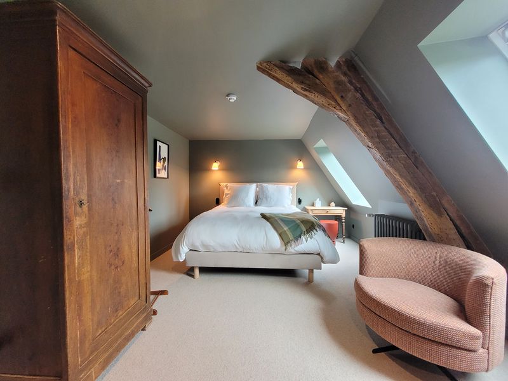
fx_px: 191
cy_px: 190
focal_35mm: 13
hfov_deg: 106.2
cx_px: 254
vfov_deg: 89.9
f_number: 2.2
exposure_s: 1/50
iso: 200
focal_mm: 1.74
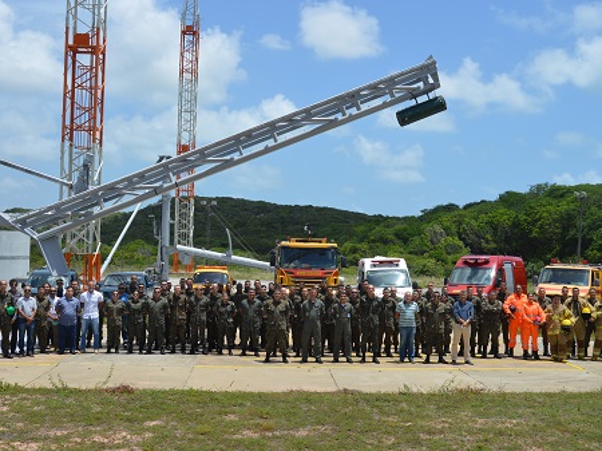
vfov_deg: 33.6
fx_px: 747
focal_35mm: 43
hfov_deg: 43.9
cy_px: 228
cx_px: 310
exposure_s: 1/320
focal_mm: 26
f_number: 9
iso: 100
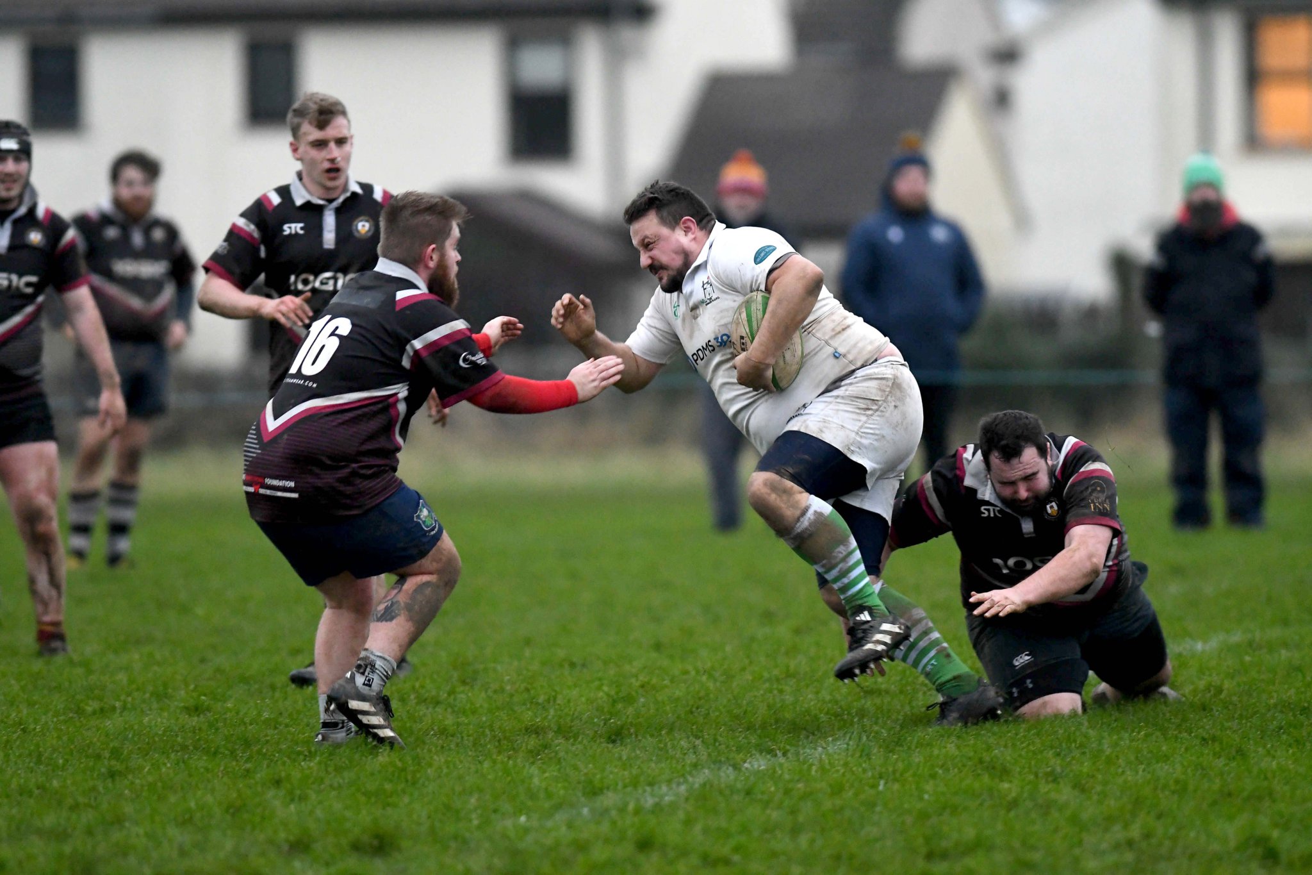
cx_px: 656
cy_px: 438
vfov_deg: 3.1
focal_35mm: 450
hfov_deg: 4.6
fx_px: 16397
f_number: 2.8
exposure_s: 1/800
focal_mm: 300
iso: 3200
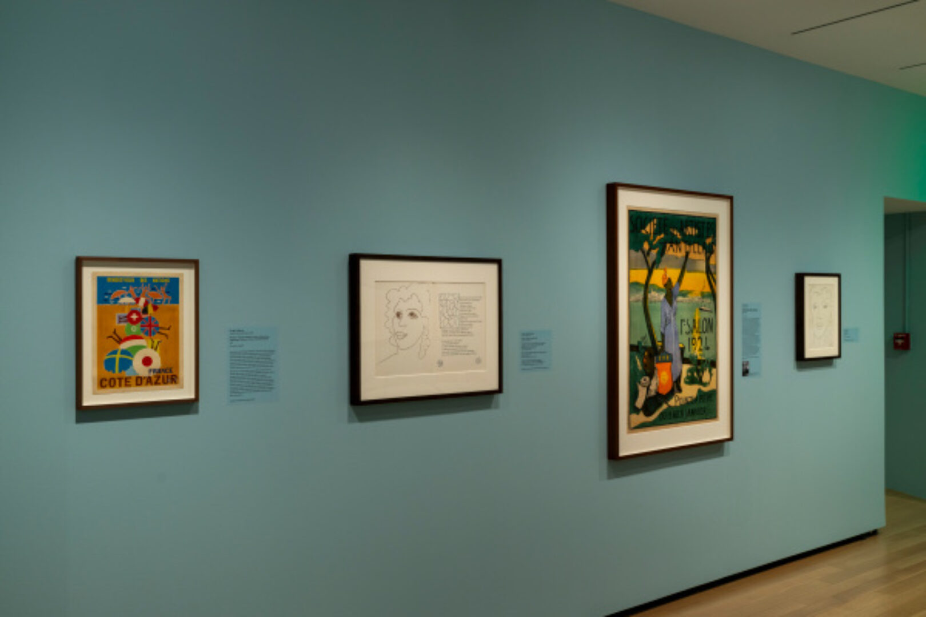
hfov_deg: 54.4
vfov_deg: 37.9
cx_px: 463
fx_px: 900
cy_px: 308
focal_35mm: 35
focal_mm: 35
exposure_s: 1/2.5
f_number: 8
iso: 400
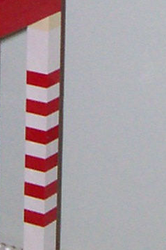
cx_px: 73
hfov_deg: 6.0
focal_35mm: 227
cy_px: -182
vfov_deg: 8.7
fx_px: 1571
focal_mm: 5.6
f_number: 2.7
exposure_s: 1/112
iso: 140
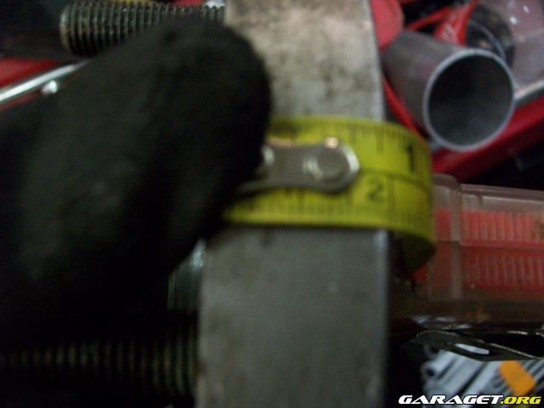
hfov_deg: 51.4
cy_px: 204
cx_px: 272
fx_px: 566
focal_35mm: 36
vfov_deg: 39.7
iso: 200
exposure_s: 1/8
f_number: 2.7
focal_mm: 6
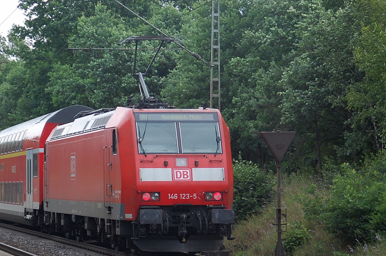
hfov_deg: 14.1
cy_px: 164
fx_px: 1563
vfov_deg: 9.4
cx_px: 137
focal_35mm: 146
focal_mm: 68
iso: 450
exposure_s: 1/500
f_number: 5.3
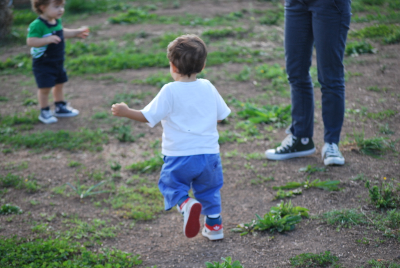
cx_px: 200
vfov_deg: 10.8
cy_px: 134
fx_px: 1418
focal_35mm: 128
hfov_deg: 16.1
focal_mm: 85
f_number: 4.5
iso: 200
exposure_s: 1/320
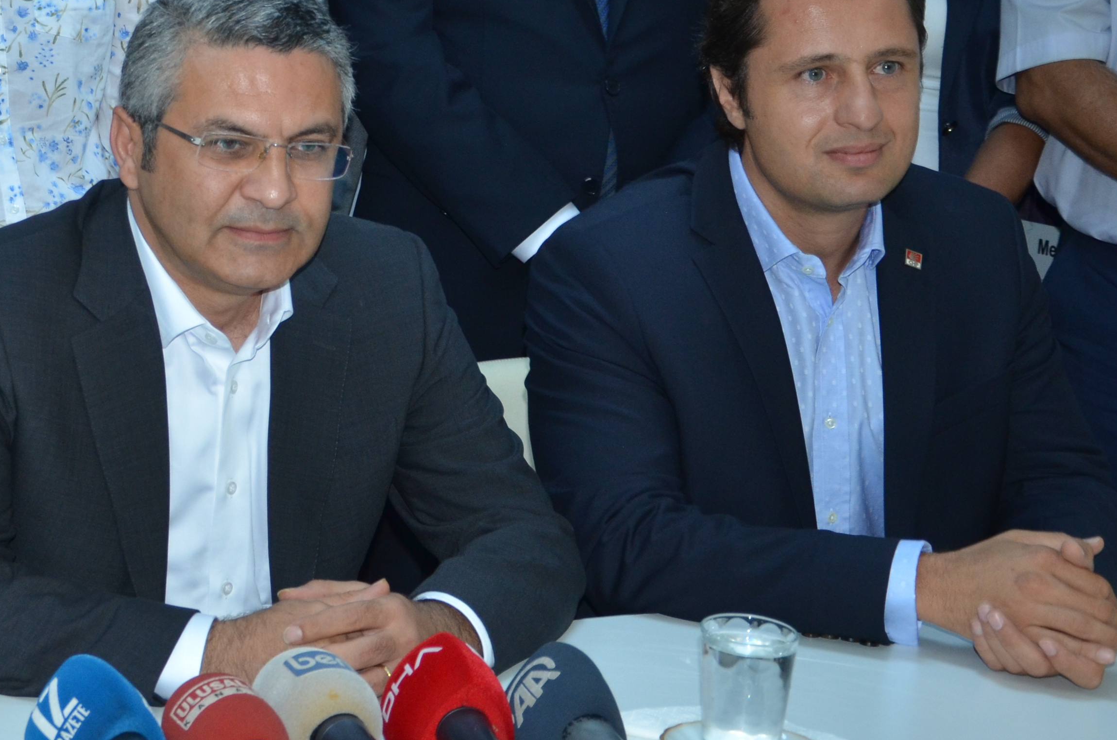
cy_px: 167
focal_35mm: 90
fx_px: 2787
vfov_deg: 15.0
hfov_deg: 21.8
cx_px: -4
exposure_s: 1/60
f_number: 4.2
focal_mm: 28
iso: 500
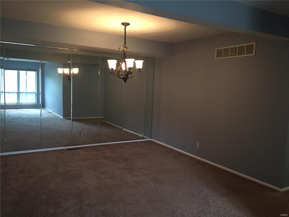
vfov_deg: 48.2
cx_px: 144
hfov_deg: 61.7
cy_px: 108
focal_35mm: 29
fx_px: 242
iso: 125
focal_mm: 4.15
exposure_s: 1/30
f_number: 2.2
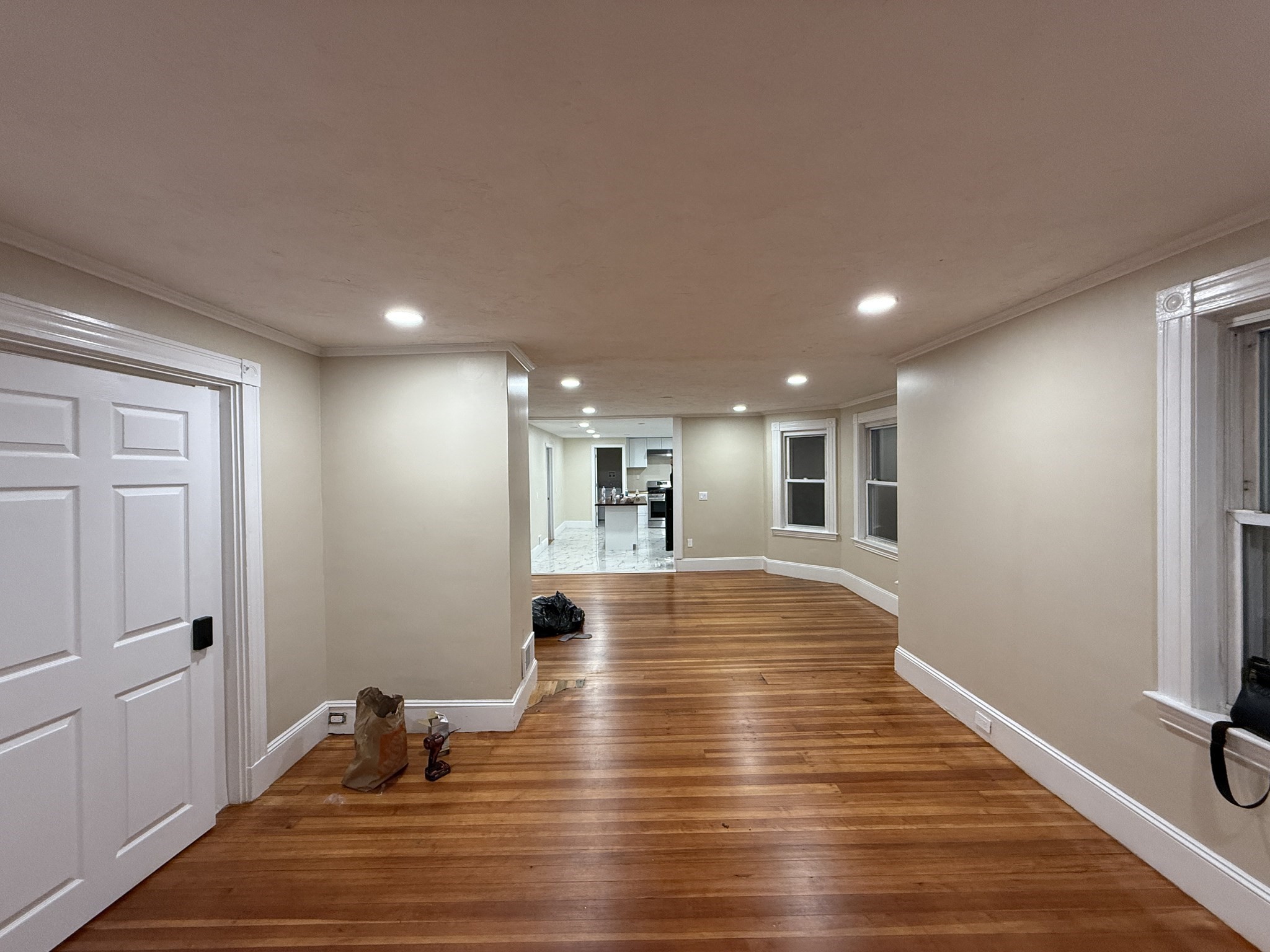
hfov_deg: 102.1
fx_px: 514
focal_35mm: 14
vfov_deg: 85.7
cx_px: 635
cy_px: 476
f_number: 2.2
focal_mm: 2.22
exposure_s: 1/99
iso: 250
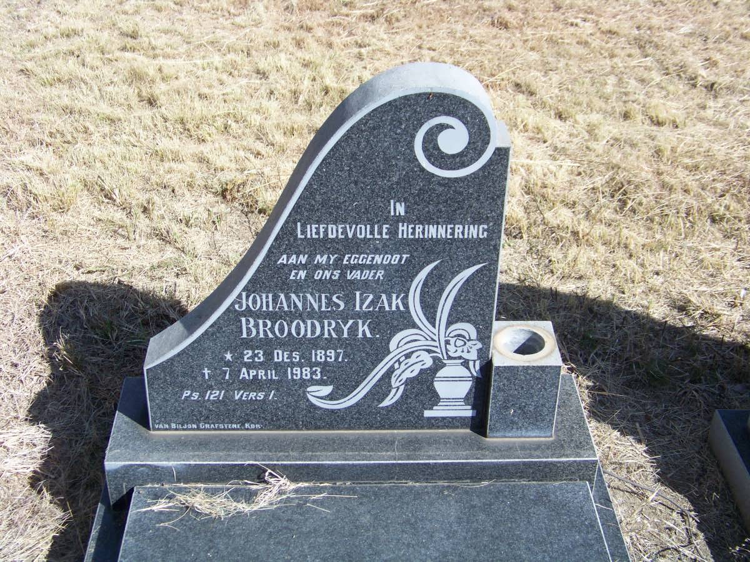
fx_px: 1062
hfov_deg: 38.9
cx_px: 375
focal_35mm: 49
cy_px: 281
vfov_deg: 29.7
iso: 64
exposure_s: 1/640
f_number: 2.8
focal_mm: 7.6
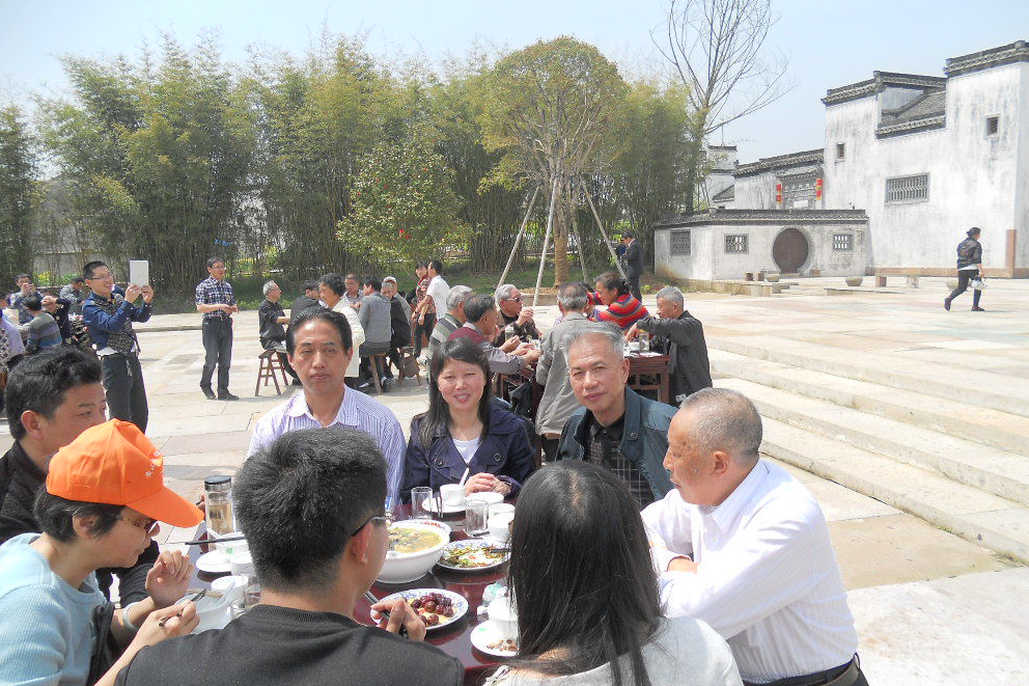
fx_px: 829
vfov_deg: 44.9
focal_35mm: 29
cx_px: 524
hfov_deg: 63.7
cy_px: 353
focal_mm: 4.9
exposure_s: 1/800
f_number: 3.2
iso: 80
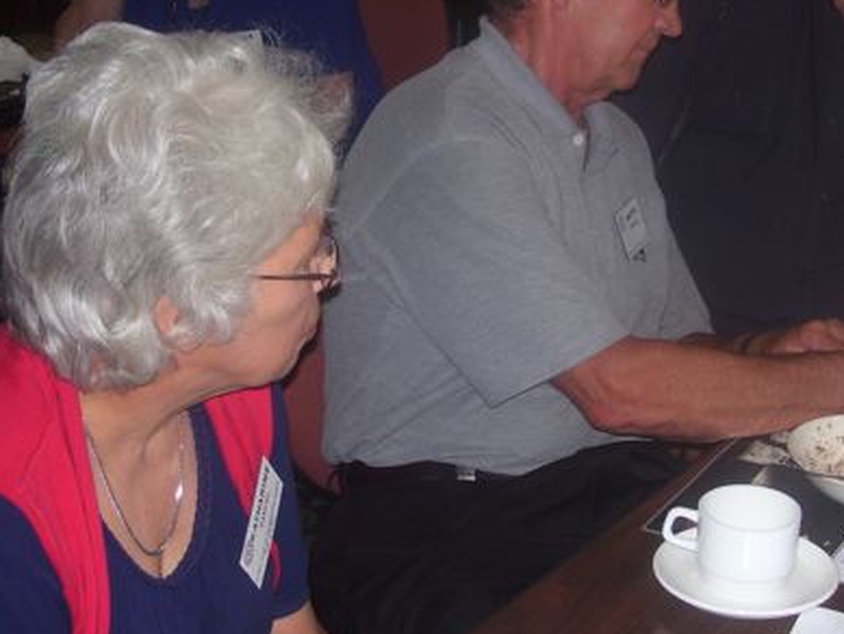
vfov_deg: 19.9
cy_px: 297
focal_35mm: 74
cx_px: 473
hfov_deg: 26.3
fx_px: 1805
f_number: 3
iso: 80
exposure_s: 1/60
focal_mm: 7.6
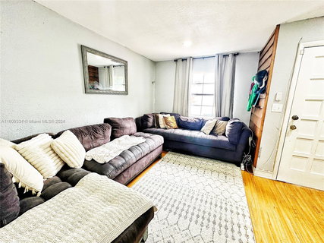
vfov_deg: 85.6
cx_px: 162
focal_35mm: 14
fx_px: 131
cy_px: 122
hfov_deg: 102.1
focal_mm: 2.22
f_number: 2.2
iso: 160
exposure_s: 1/60
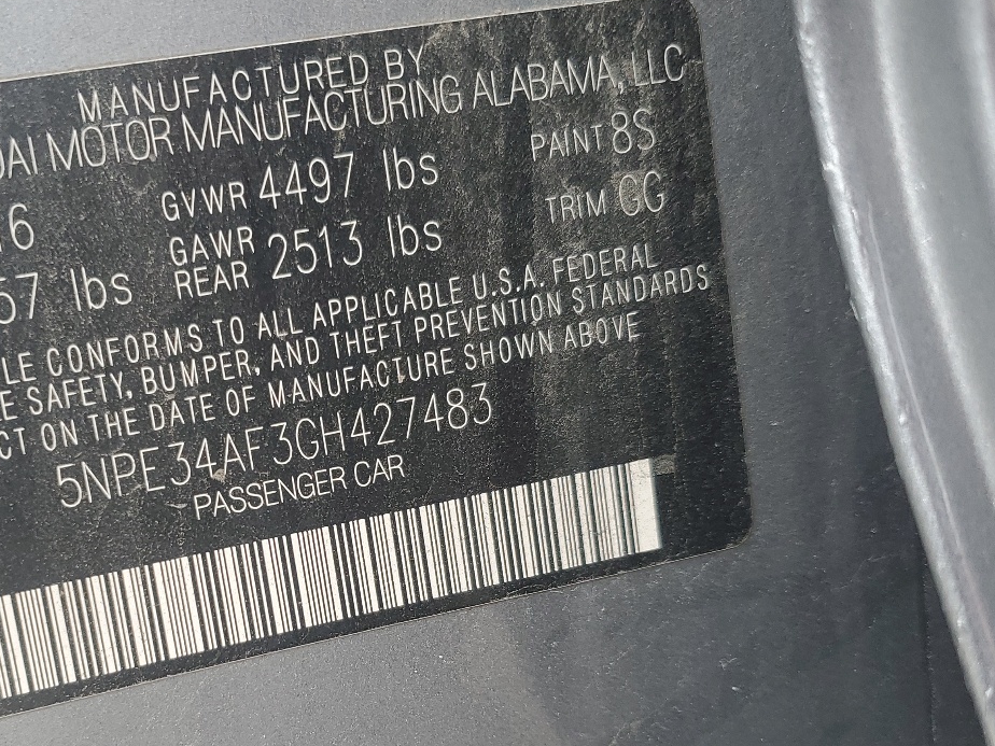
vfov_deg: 31.9
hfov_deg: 41.3
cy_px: 513
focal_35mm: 45
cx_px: 293
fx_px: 1293
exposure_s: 1/182
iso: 50
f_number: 1.5
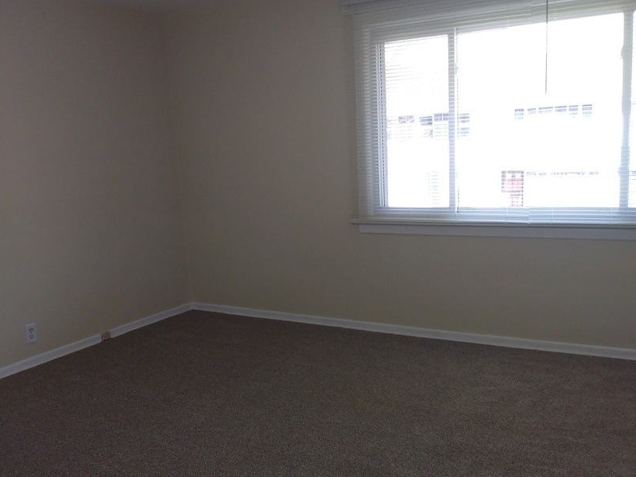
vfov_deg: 51.3
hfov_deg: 65.3
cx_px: 320
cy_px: 265
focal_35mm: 27
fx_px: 496
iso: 134
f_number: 2
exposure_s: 1/60
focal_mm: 3.54
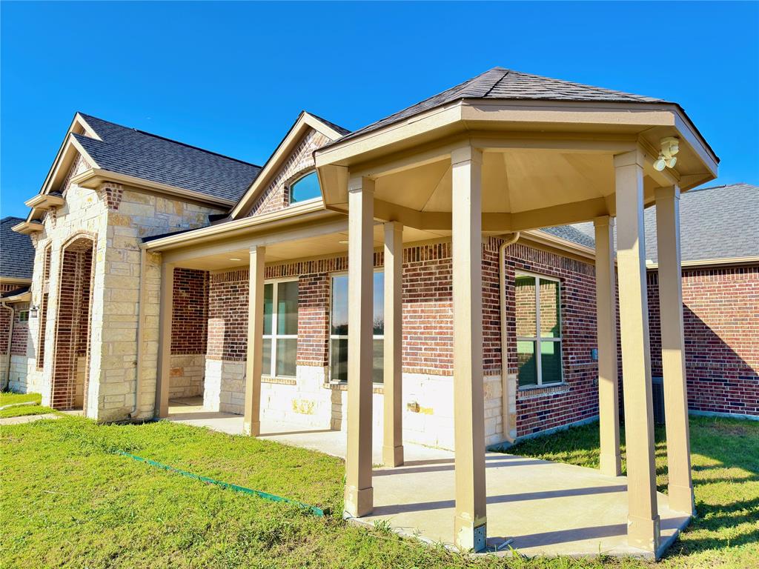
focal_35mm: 24
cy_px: 284
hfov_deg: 71.6
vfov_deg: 56.8
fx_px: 526
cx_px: 380
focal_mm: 6.76
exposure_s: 1/1058
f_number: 1.78
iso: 100
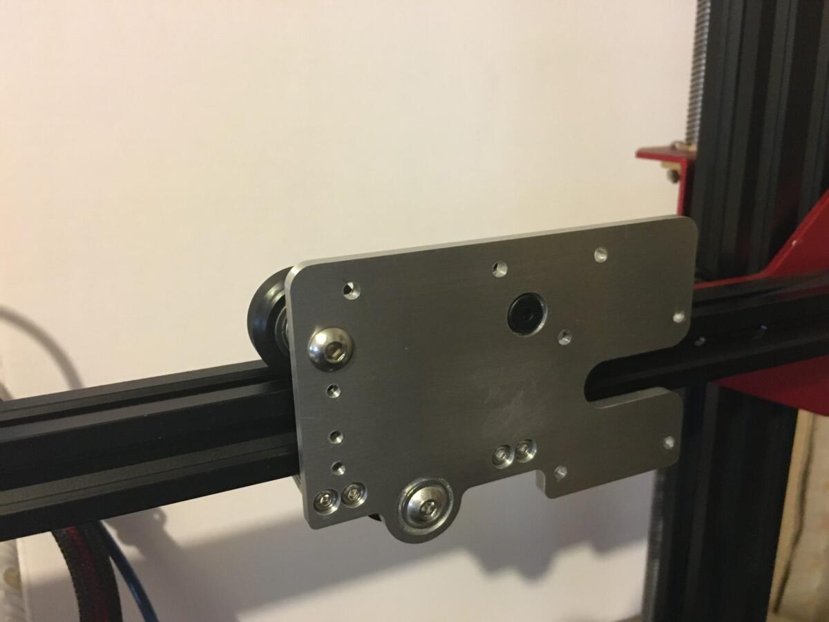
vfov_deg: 48.2
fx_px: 695
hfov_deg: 61.7
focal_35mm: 29
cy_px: 311
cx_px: 414
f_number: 2.2
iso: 320
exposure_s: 1/17
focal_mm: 4.15
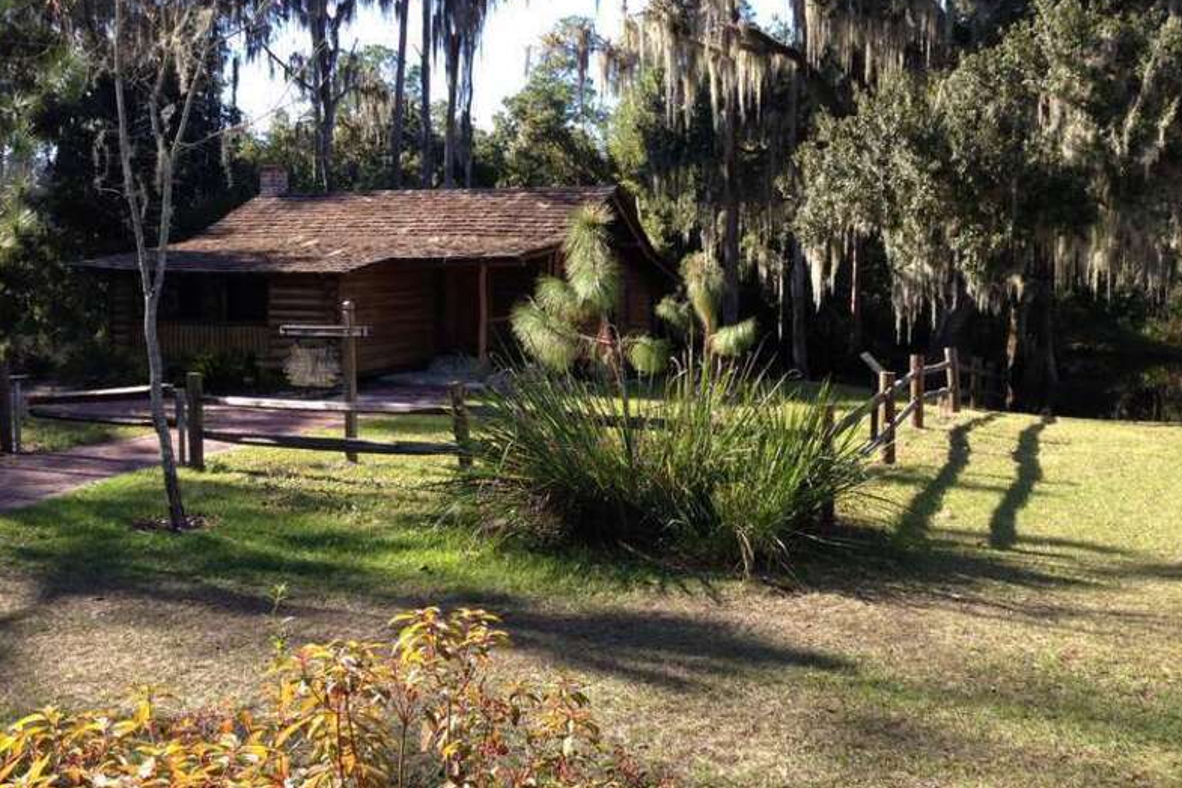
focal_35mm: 35
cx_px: 590
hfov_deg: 54.4
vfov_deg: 37.8
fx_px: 1149
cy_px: 339
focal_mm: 4.12
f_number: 2.4
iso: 50
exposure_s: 1/330
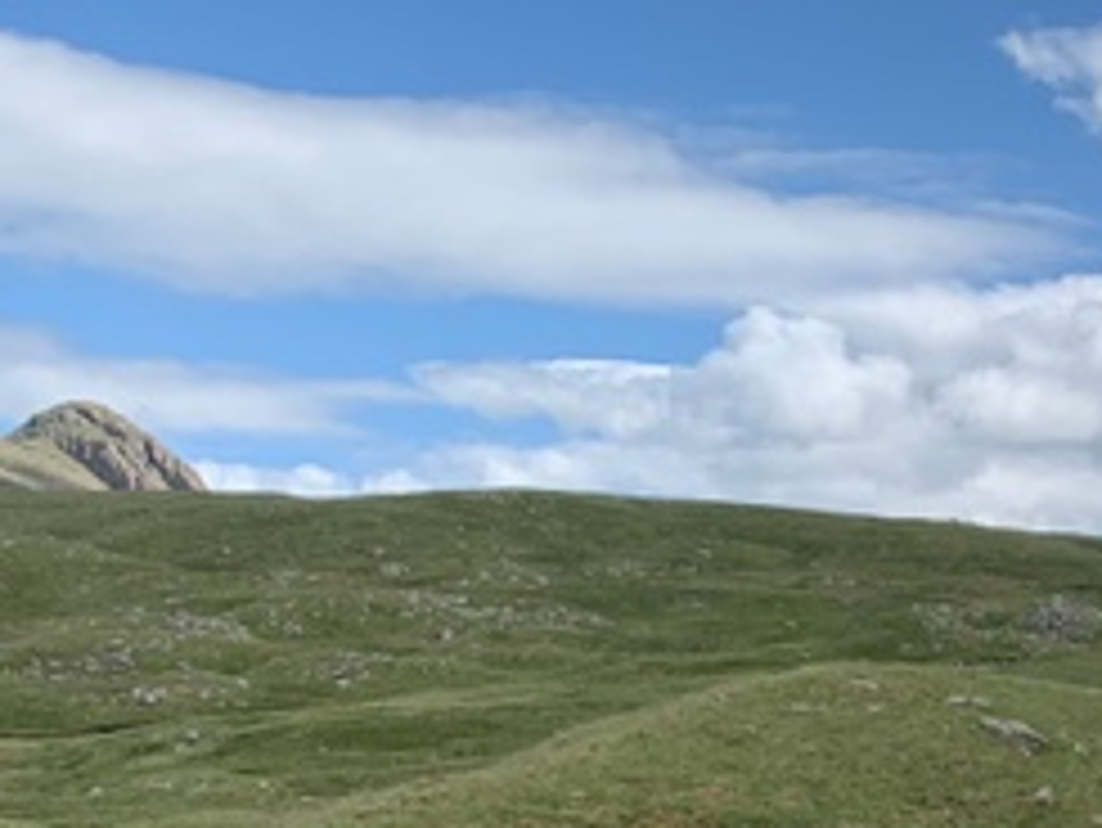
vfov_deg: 16.5
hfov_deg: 19.8
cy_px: 1058
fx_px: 2707
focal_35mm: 85
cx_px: 1669
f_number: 1.8
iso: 25
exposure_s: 1/2114
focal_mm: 4.25
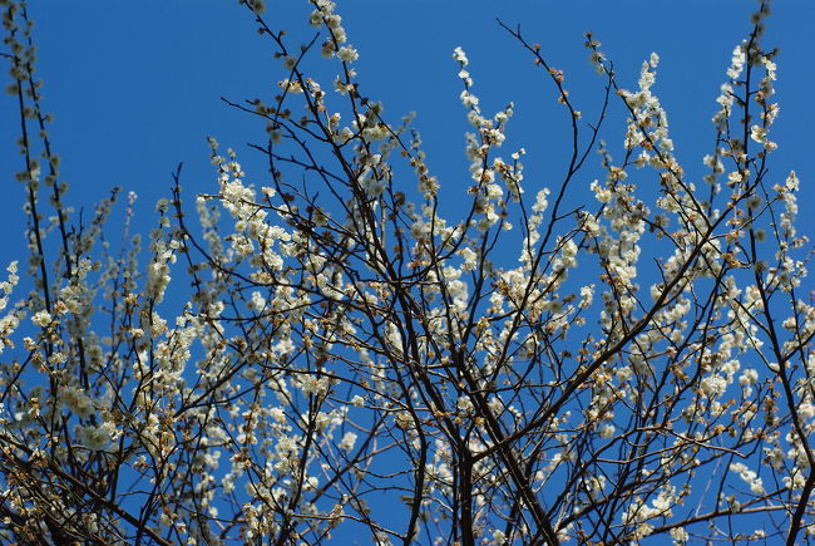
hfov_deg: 27.0
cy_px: 273
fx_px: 1700
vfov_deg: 18.2
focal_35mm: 75
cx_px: 408
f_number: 4.5
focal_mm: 50
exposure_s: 1/1000
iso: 200
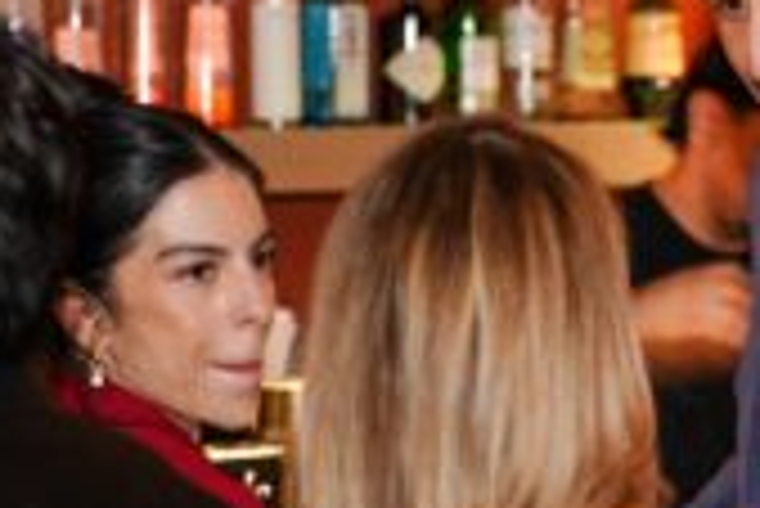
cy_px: 101
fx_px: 4564
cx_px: 738
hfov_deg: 9.5
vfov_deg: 6.4
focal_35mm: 216
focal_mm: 73
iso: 800
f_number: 3.5
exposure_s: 1/8
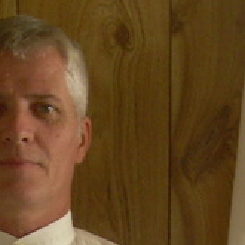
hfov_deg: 10.7
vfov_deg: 10.4
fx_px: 1305
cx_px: 33
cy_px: 371
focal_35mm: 163
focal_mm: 6.3
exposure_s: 1/60
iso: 141
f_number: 2.8
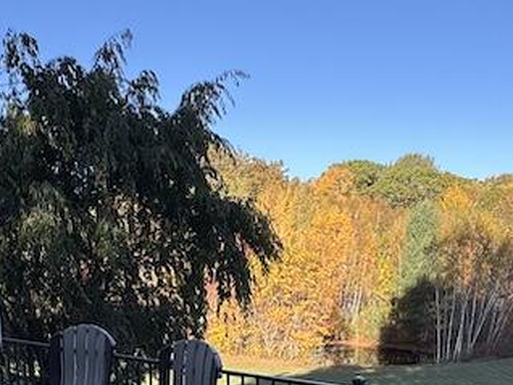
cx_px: 250
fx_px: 653
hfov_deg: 42.9
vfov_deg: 30.2
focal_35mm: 44
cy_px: 403
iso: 40
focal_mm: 2.22
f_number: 2.2
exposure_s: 1/707
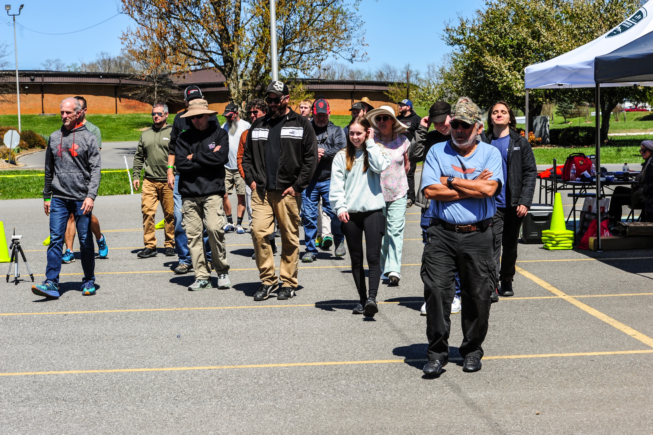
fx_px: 1269
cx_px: 326
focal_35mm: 70
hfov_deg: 28.9
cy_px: 218
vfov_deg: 19.4
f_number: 10
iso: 200
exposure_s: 1/400
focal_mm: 70
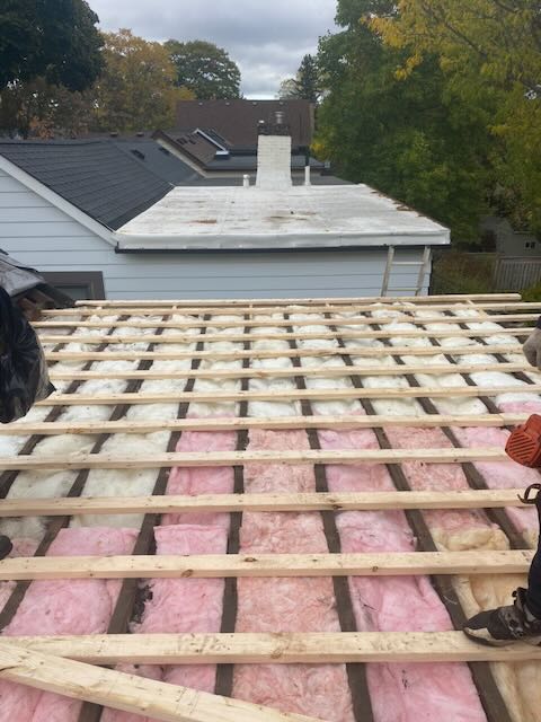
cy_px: 361
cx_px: 270
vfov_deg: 67.3
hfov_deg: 53.1
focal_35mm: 26
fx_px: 542
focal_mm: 4.25
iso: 32
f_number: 1.8
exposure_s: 1/747
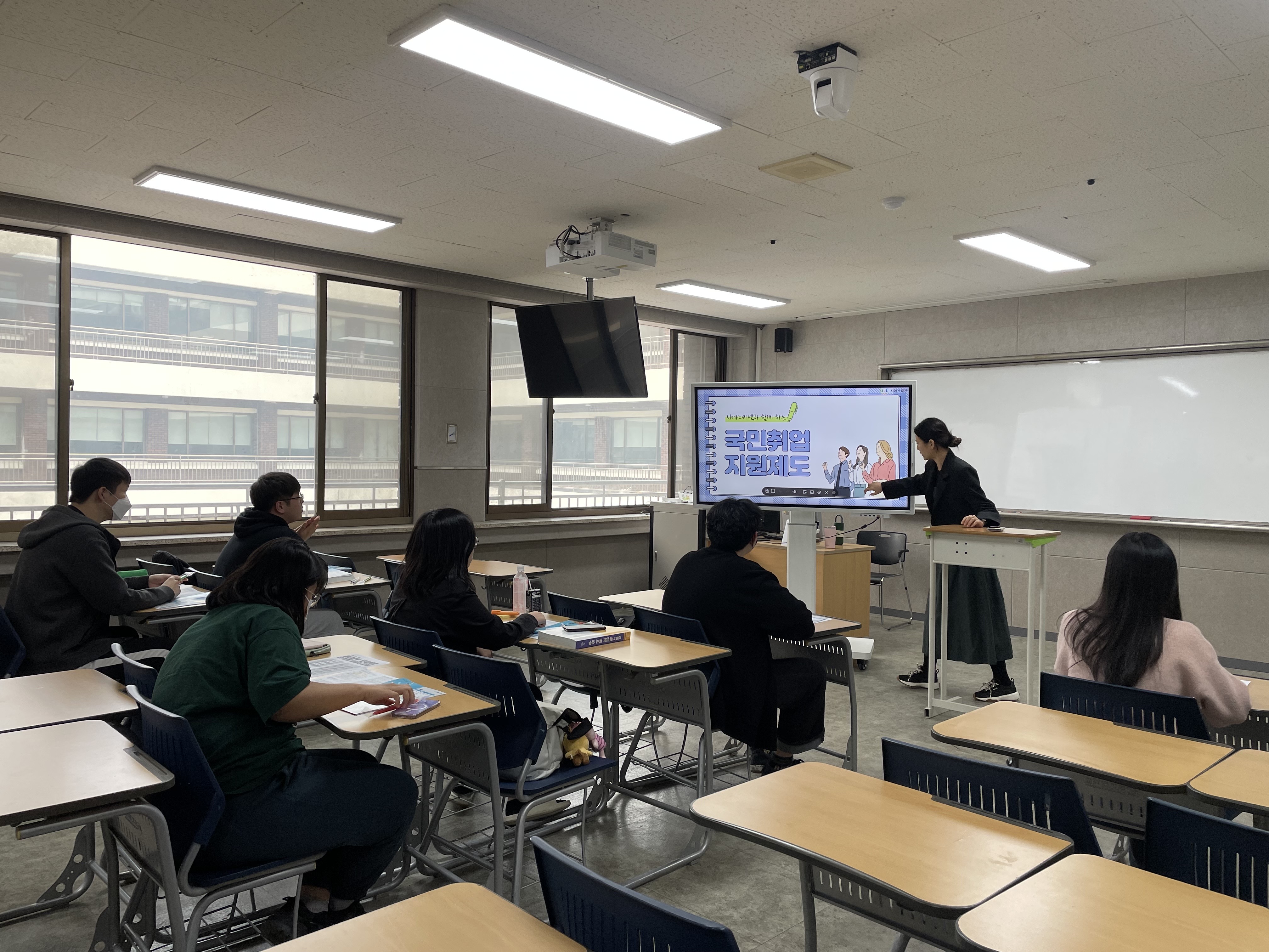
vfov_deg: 53.1
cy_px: 476
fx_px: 953
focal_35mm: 26
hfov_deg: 67.3
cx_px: 634
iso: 50
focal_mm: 4.2
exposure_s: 1/120
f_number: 1.6
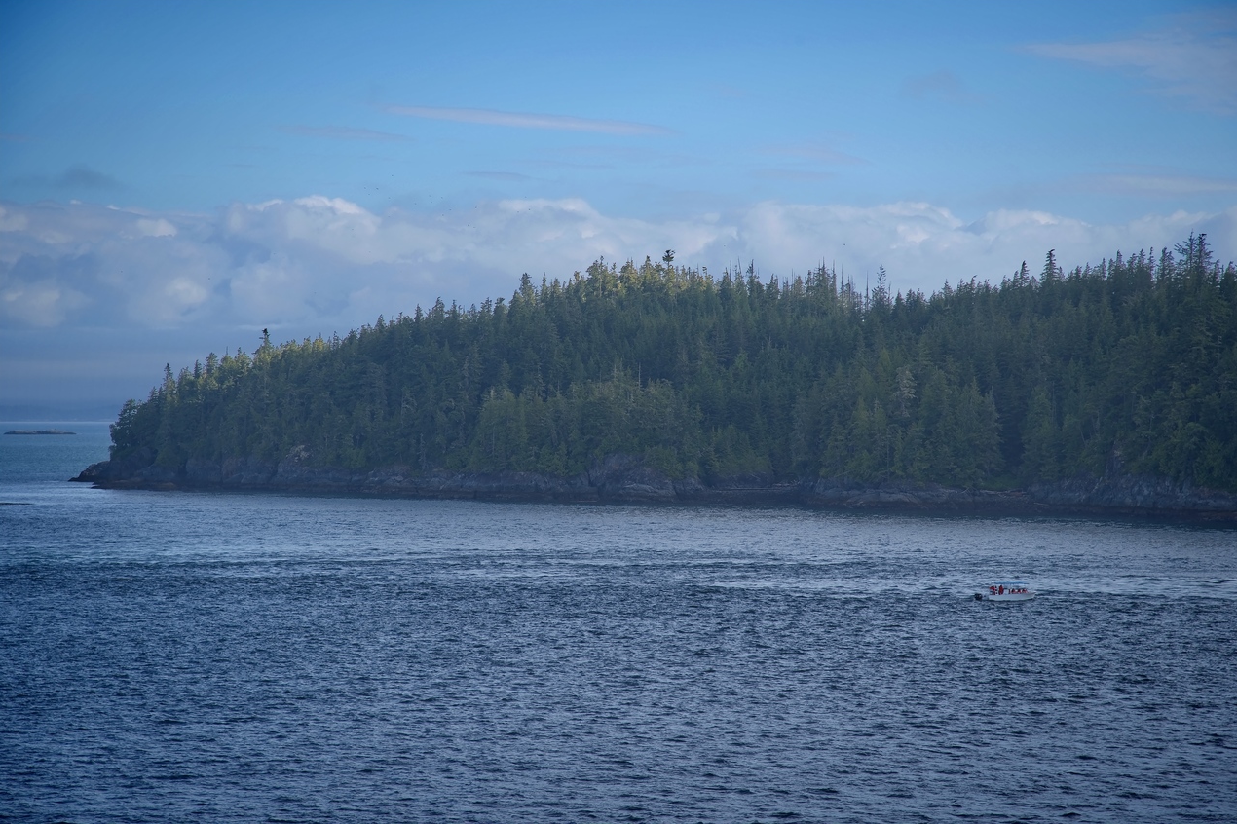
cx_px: 621
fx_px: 4156
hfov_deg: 16.9
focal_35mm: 121
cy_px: 409
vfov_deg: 11.3
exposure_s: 1/250
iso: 100
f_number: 7.1
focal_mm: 120
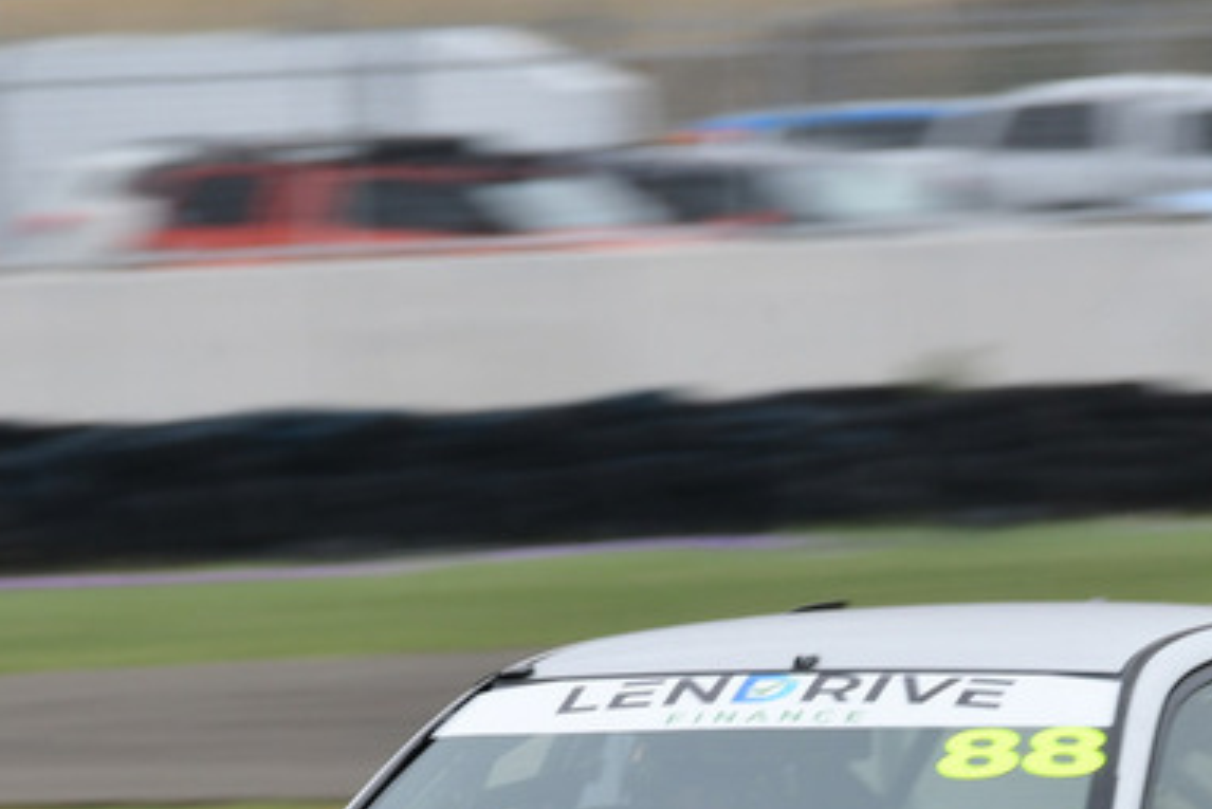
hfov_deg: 1.6
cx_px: 654
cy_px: 790
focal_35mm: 1255
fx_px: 42265
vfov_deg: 1.1
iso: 160
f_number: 14
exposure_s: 1/80
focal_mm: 400
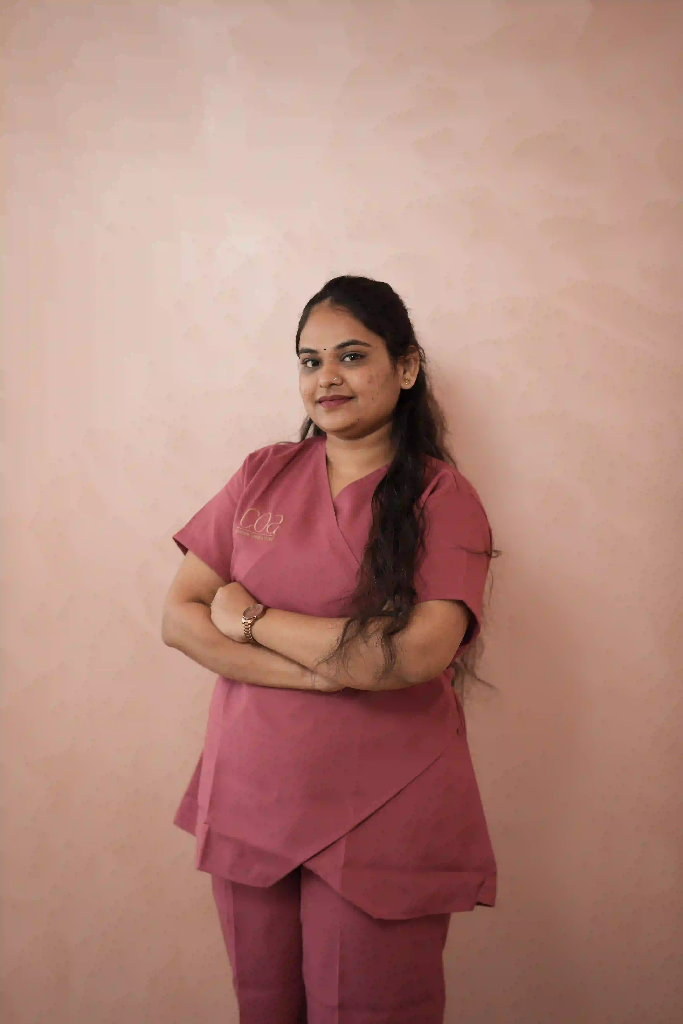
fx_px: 1423
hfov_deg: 27.0
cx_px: 342
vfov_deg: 39.6
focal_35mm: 50
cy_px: 512
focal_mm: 50
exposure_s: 1/320
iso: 800
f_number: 2.2
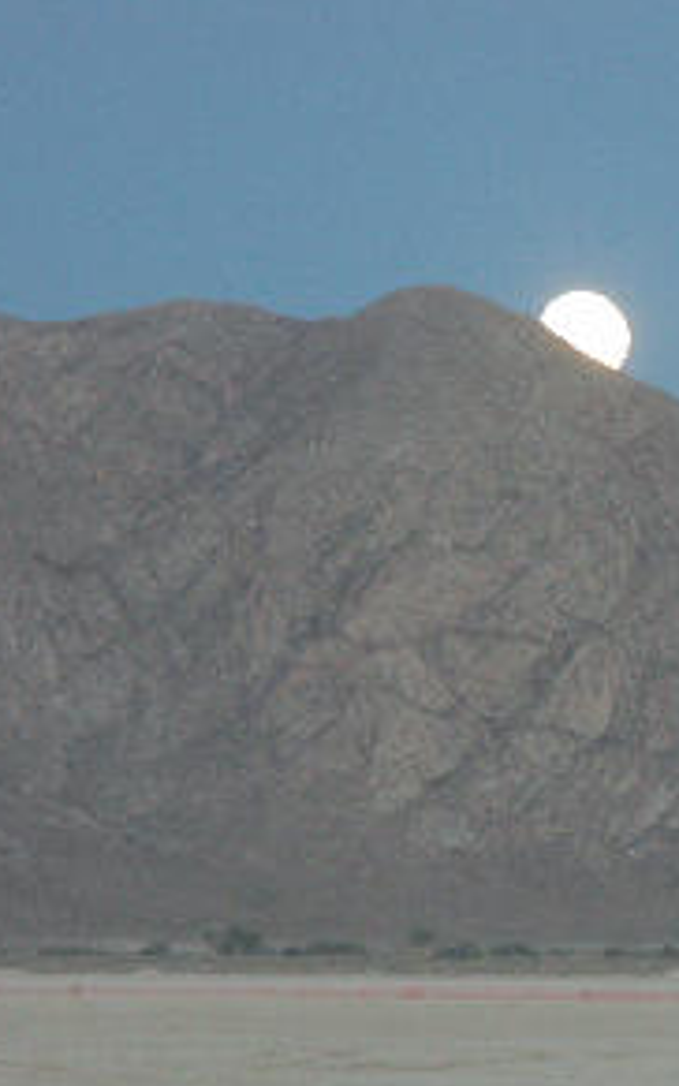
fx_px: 9647
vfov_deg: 6.4
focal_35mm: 326
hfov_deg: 4.0
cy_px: 560
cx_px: 644
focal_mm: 42.43
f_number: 3.5
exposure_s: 1/25
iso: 200
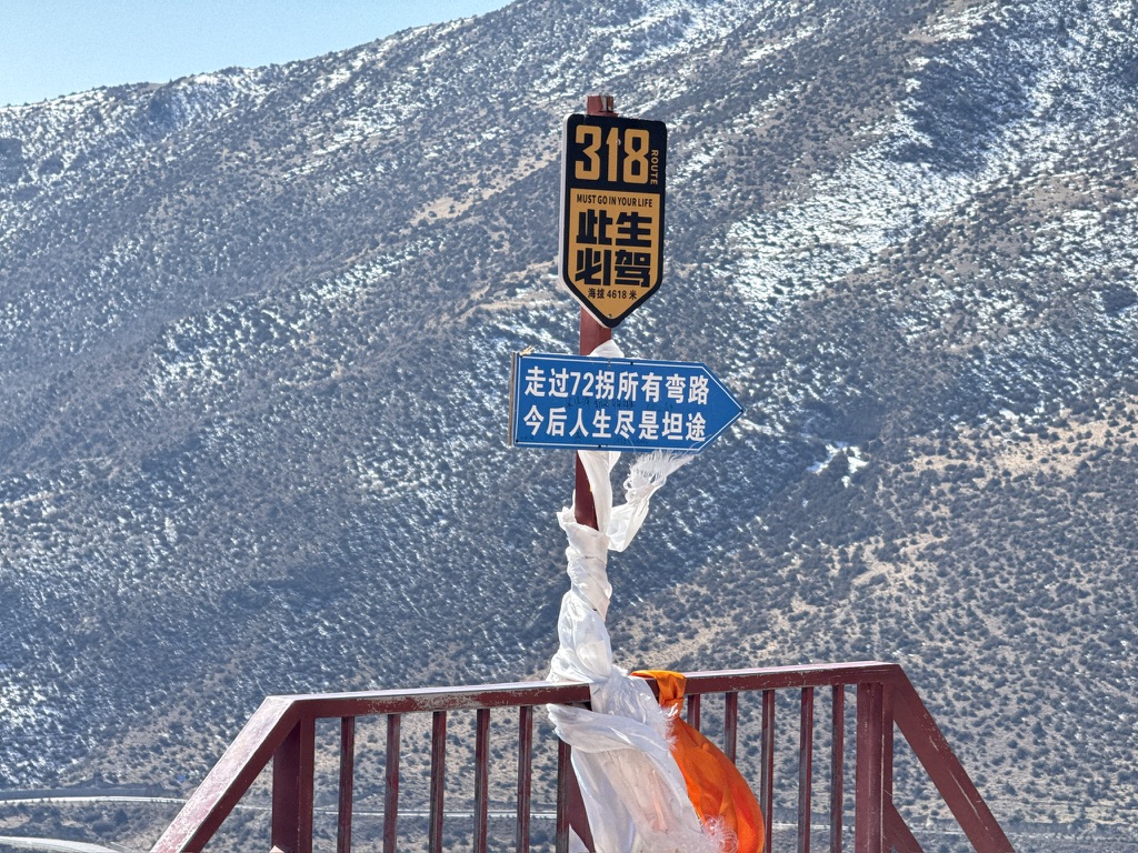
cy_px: 426
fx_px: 3945
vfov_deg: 12.3
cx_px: 569
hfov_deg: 16.4
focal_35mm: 120
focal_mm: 15.66
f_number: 2.8
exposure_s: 1/840
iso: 64
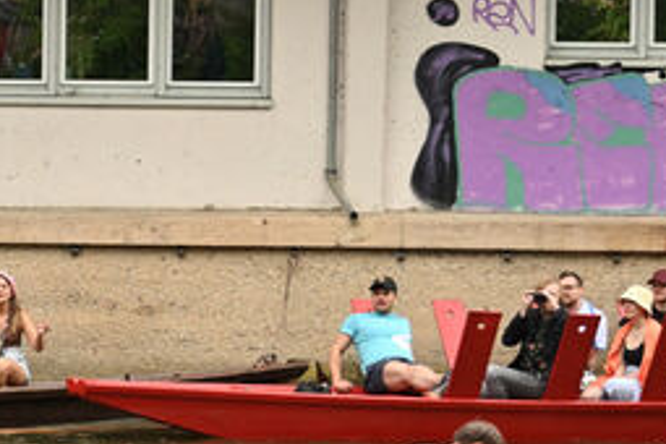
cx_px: -611
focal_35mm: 240
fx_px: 4440
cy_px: 266
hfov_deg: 8.2
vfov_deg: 5.7
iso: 400
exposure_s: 1/1250
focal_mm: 51
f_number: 3.5
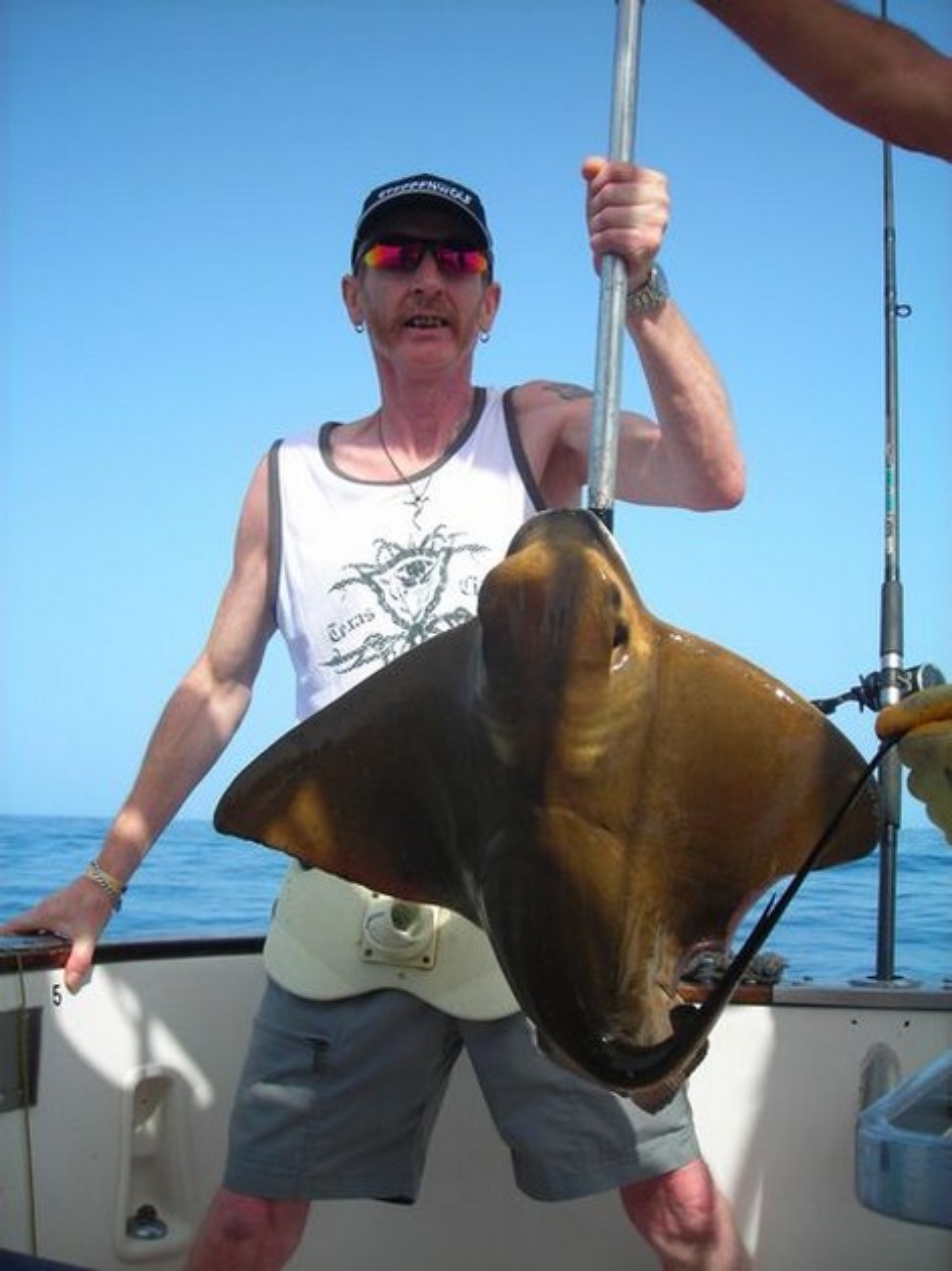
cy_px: 636
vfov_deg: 49.0
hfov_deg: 37.7
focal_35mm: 38
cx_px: 476
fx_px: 1394
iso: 50
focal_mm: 6.3
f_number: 3.2
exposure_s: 1/547
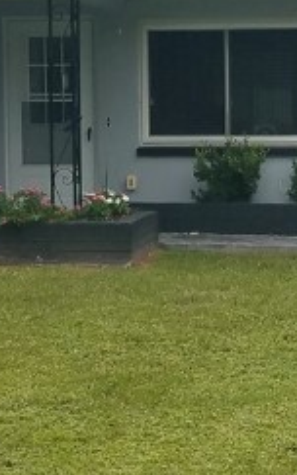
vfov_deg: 18.0
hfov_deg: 11.2
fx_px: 1501
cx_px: 283
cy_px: 195
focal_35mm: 116
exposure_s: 1/1484
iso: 40
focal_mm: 4.2
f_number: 1.7
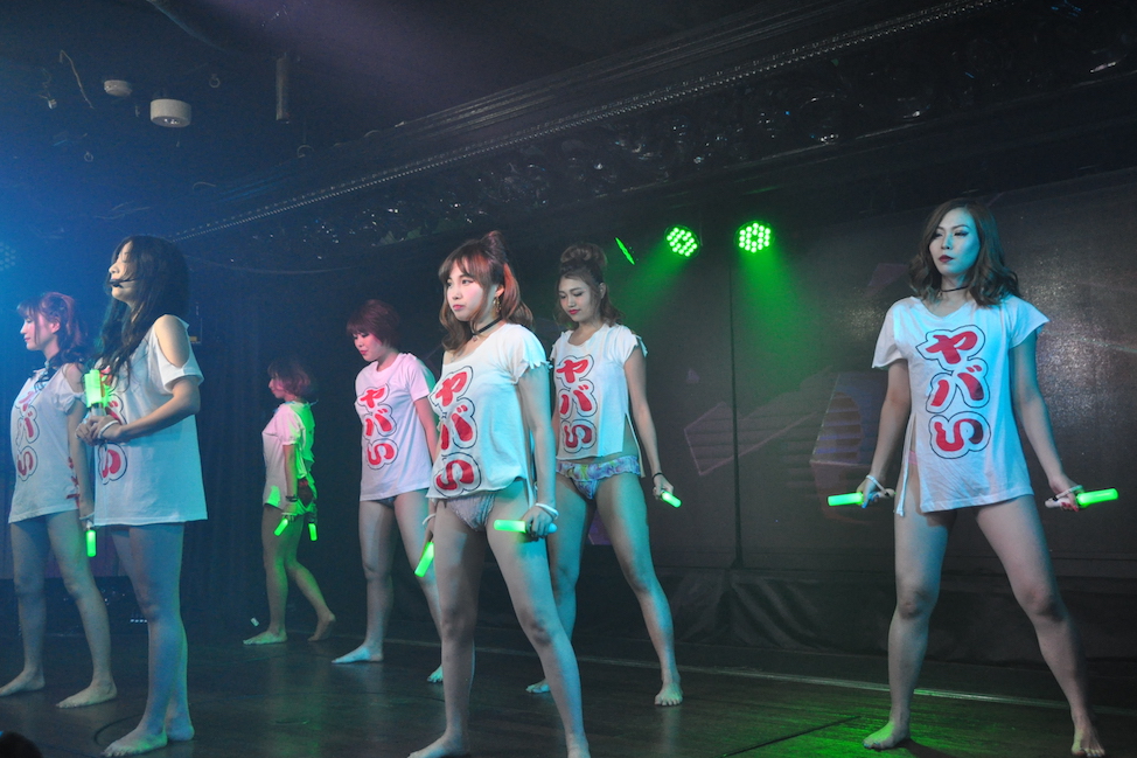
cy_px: 378
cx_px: 560
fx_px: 1263
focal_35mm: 40
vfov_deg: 33.4
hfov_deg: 48.5
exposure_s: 1/750
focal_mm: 26
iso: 1600
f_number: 3.8
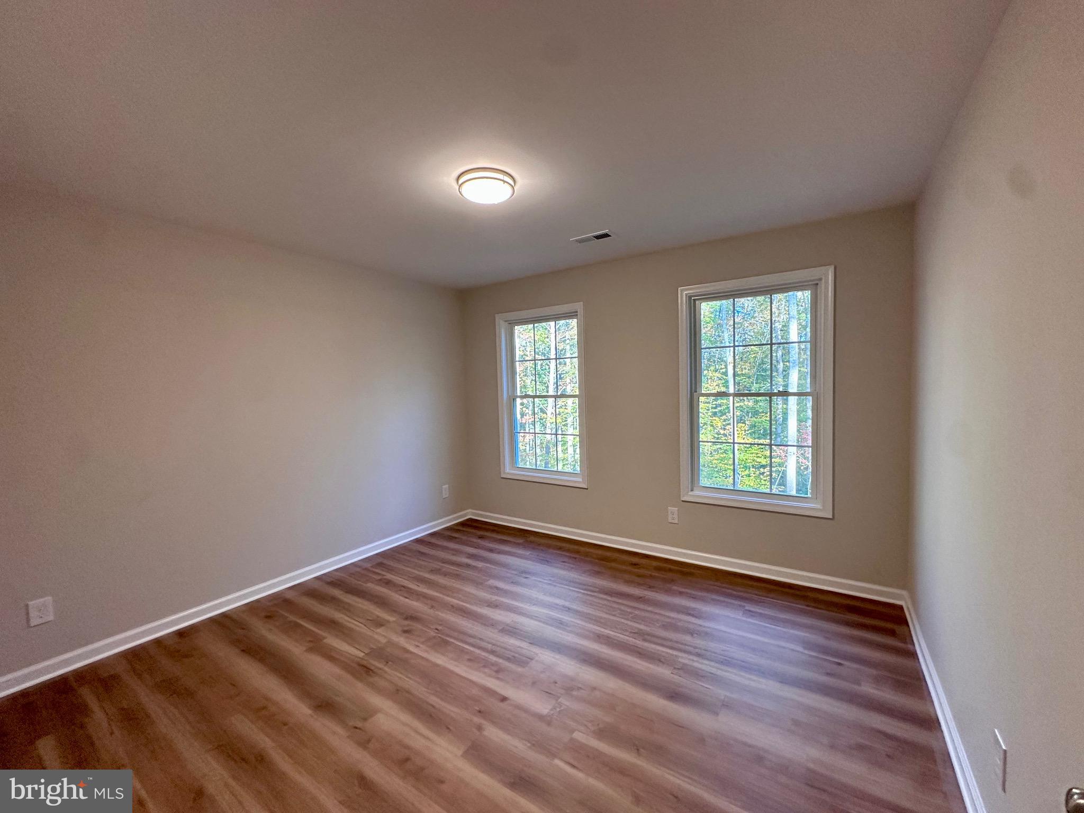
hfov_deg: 102.1
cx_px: 542
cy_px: 406
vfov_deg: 85.7
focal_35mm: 14
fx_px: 438
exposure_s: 1/120
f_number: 2.2
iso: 200
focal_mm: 2.22
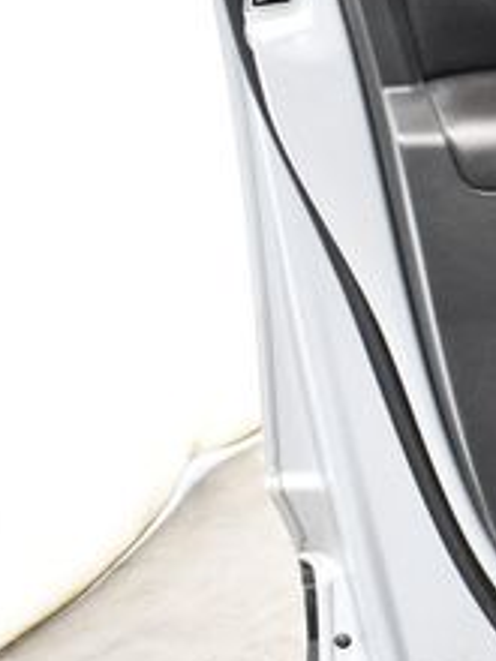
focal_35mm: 101
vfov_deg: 19.4
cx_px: 938
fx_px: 1930
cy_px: 264
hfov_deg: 13.0
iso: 3200
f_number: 3.5
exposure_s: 1/60
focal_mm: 18
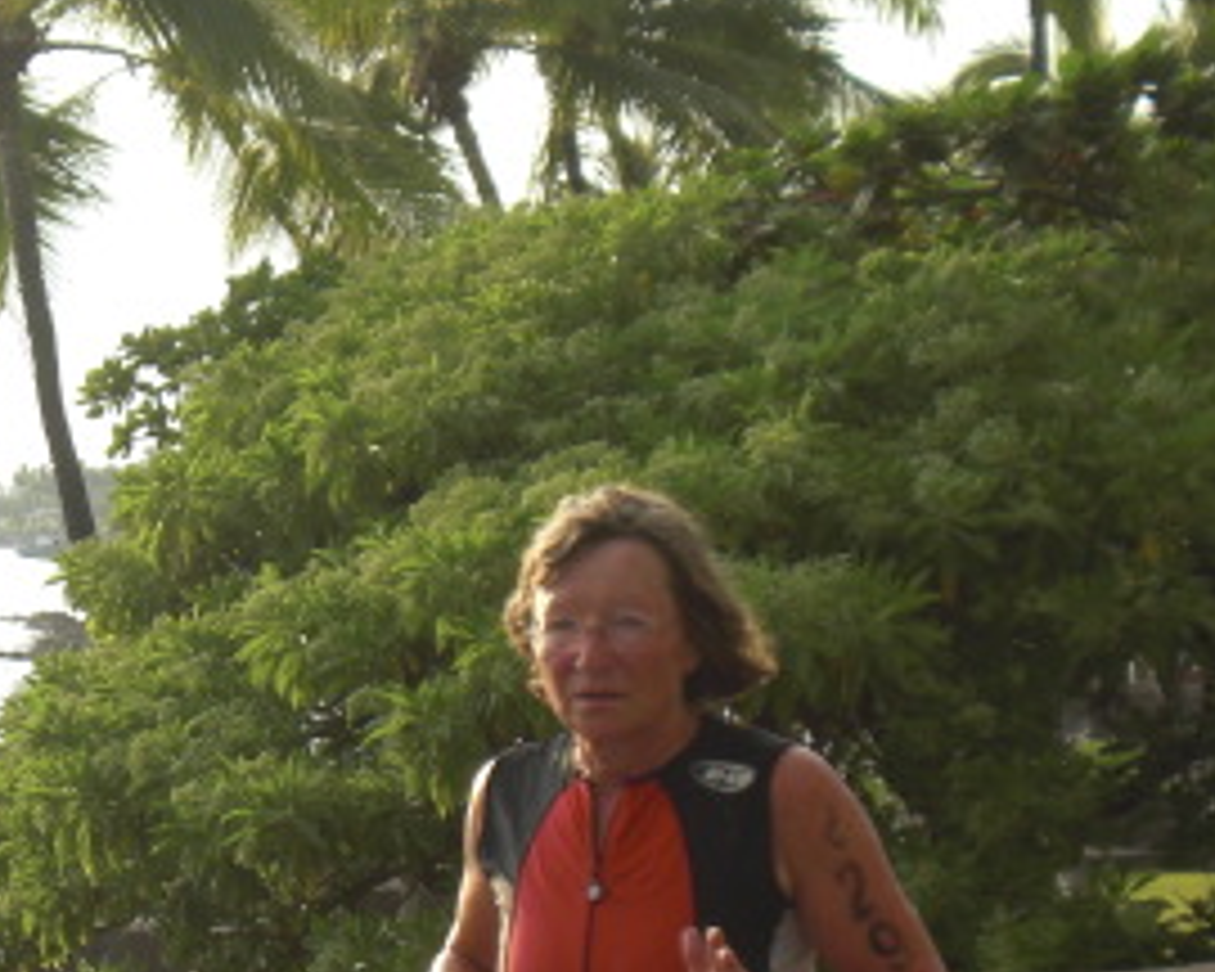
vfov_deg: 10.5
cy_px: 873
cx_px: 76
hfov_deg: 13.1
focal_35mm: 146
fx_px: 5250
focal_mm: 10.4
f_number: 4
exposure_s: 1/200
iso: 64
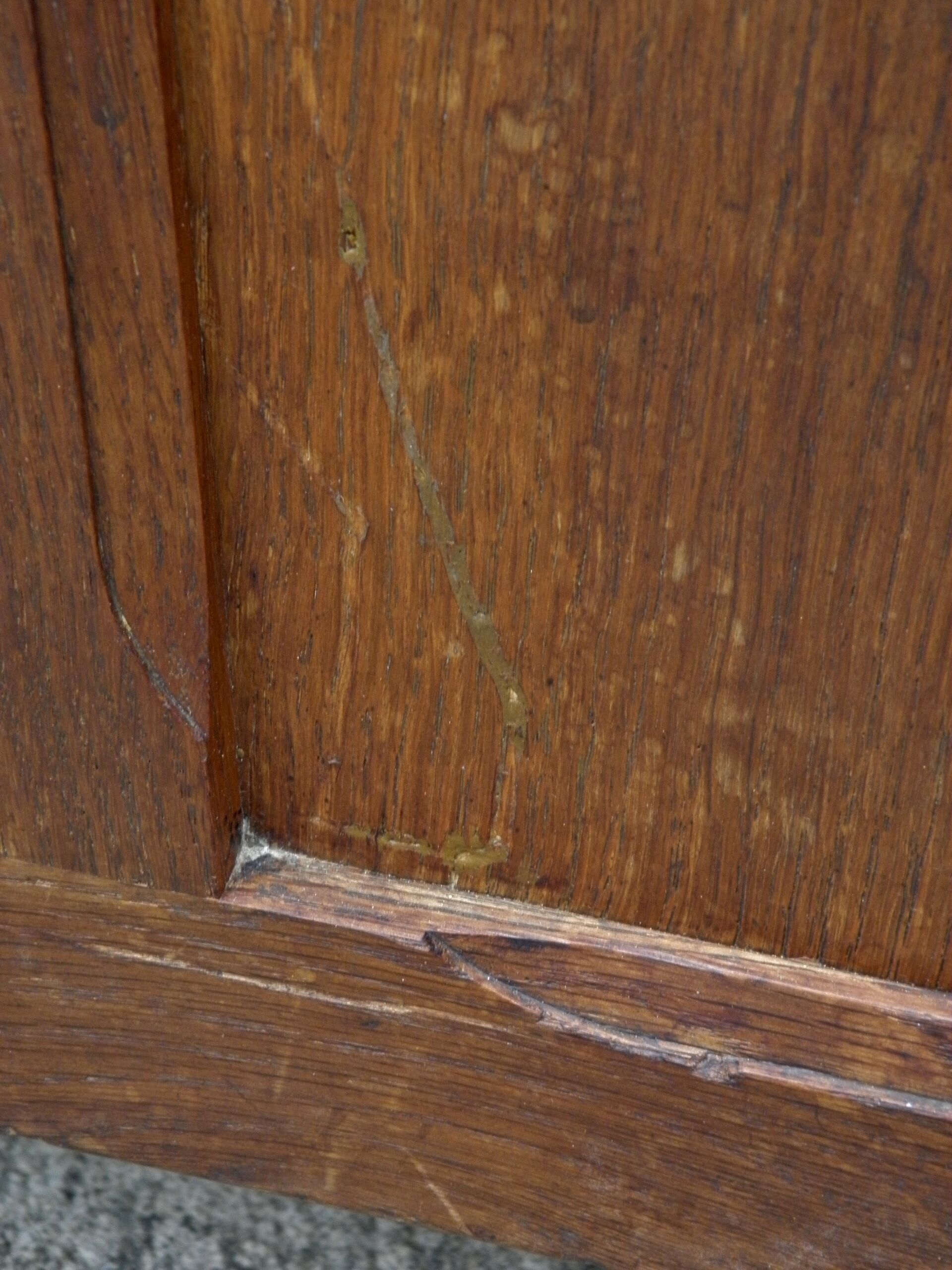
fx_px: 2934
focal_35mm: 80
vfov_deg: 24.4
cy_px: 635
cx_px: 476
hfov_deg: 18.4
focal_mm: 14.3
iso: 200
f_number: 4.4
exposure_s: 1/40
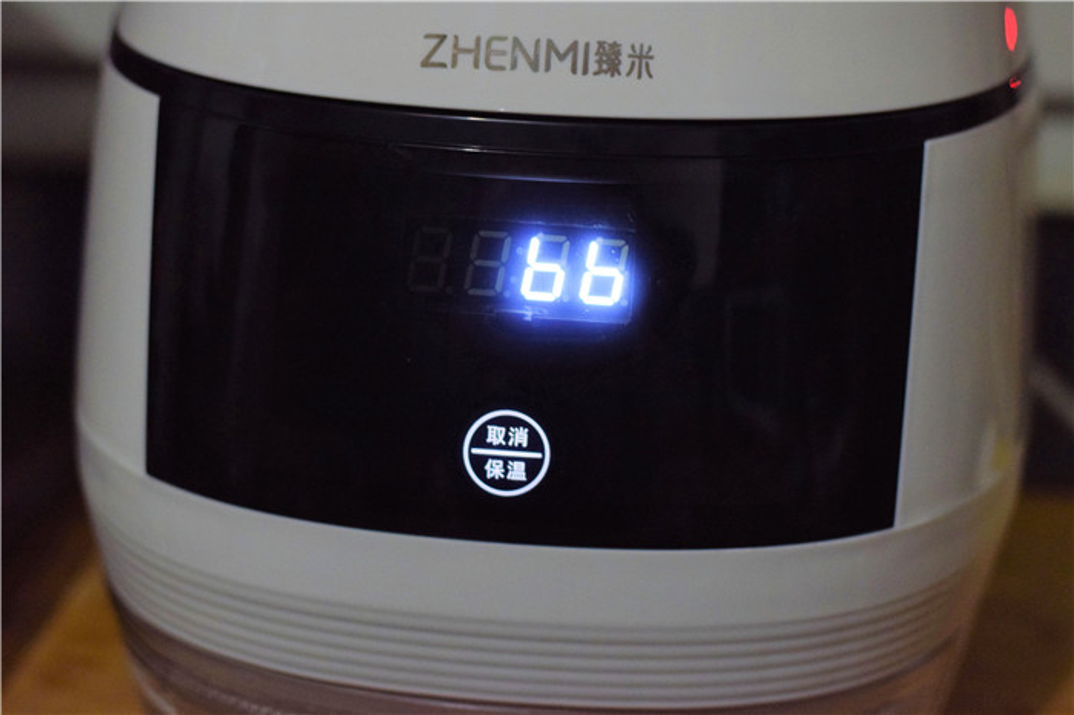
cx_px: 537
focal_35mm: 75
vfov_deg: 18.2
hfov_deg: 27.0
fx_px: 2236
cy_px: 358
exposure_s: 1/60
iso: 800
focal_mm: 50
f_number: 2.8
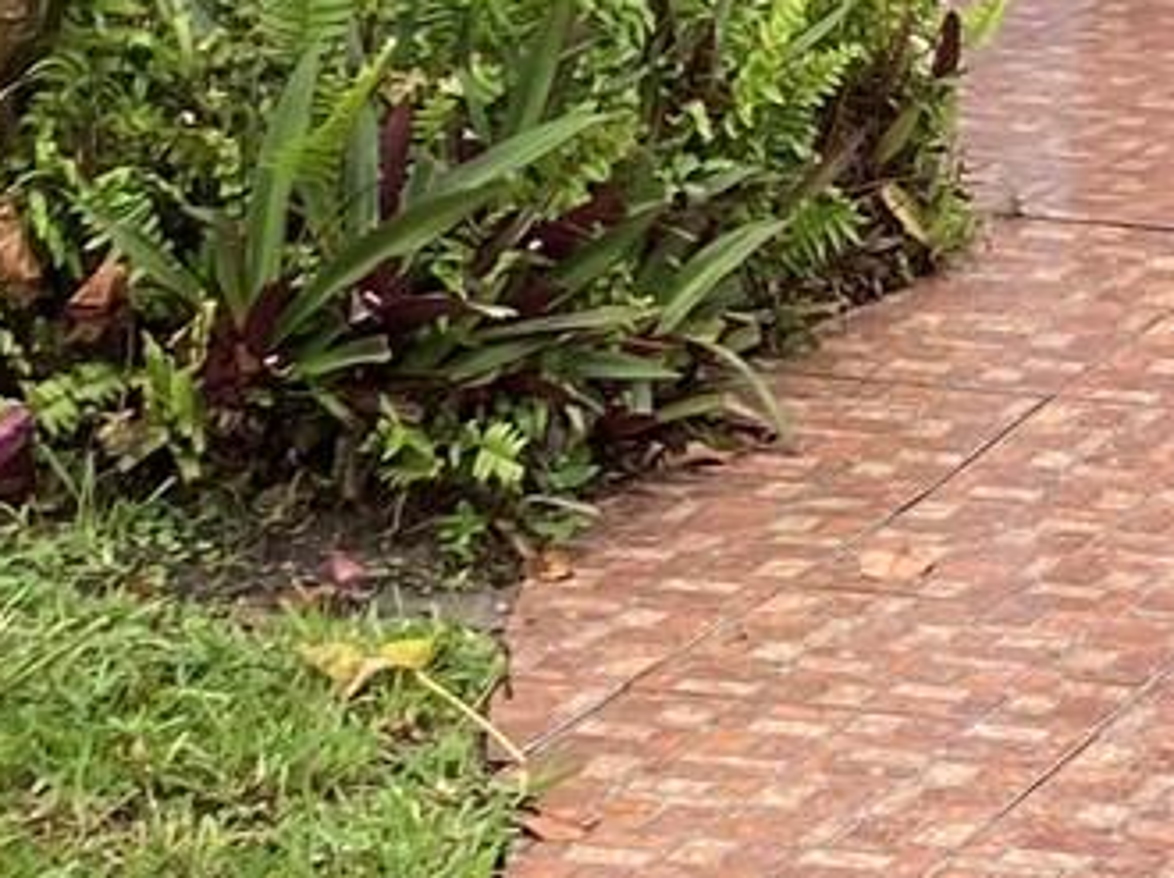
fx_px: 5897
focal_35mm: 174
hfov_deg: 10.3
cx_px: 2540
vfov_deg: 8.5
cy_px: -64
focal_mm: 3.99
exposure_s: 1/510
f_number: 1.8
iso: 20
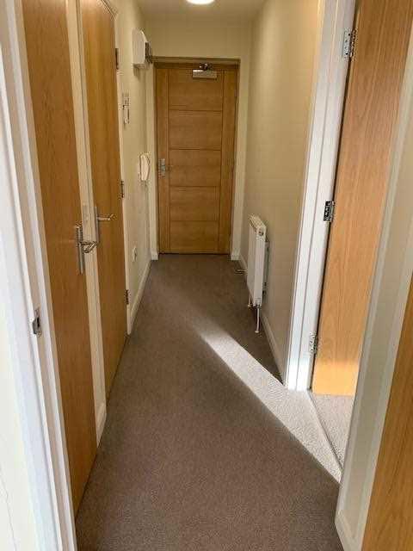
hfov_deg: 53.1
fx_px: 414
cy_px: 276
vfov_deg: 67.3
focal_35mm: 26
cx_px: 206
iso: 100
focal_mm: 4.25
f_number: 1.8
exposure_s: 1/82
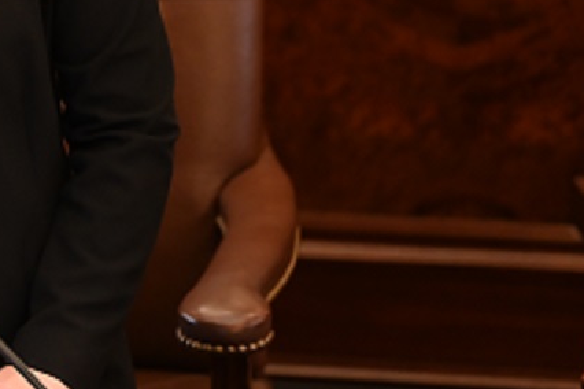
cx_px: -184
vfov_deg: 2.4
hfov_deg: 3.7
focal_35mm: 563
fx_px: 9132
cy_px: 26
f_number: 2.8
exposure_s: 1/160
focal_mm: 200
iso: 3200
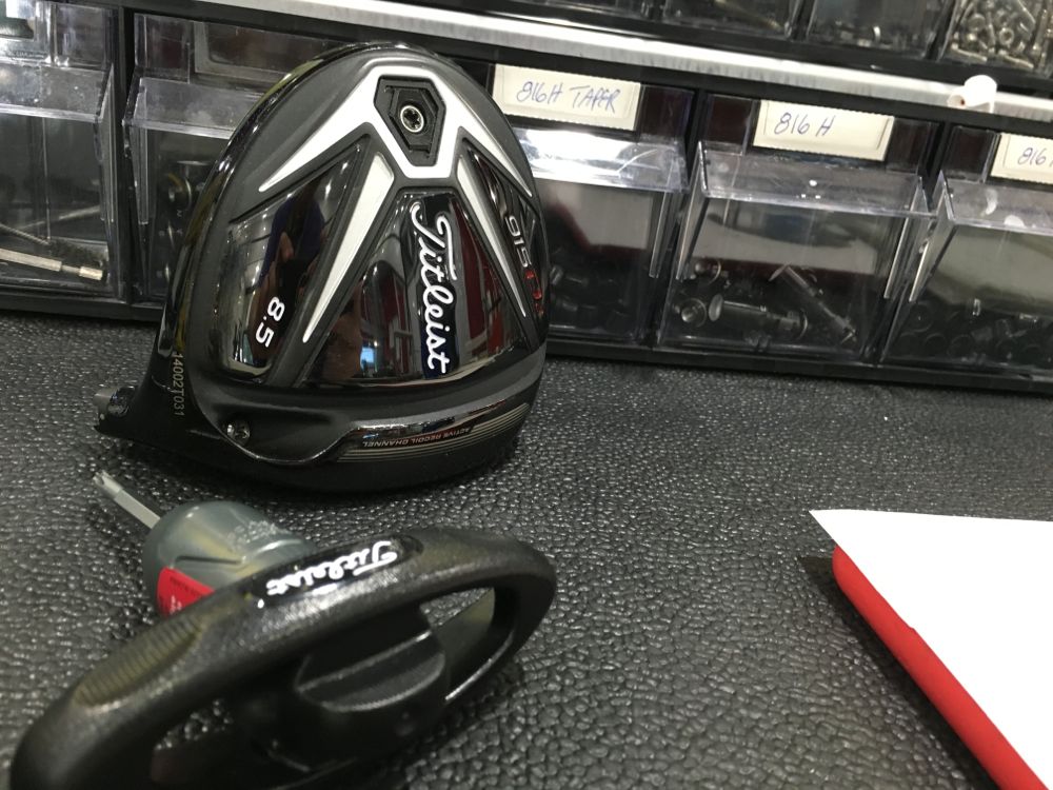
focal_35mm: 29
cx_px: 526
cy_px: 395
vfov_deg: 48.2
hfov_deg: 61.7
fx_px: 882
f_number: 2.2
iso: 125
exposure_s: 1/30
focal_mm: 4.15
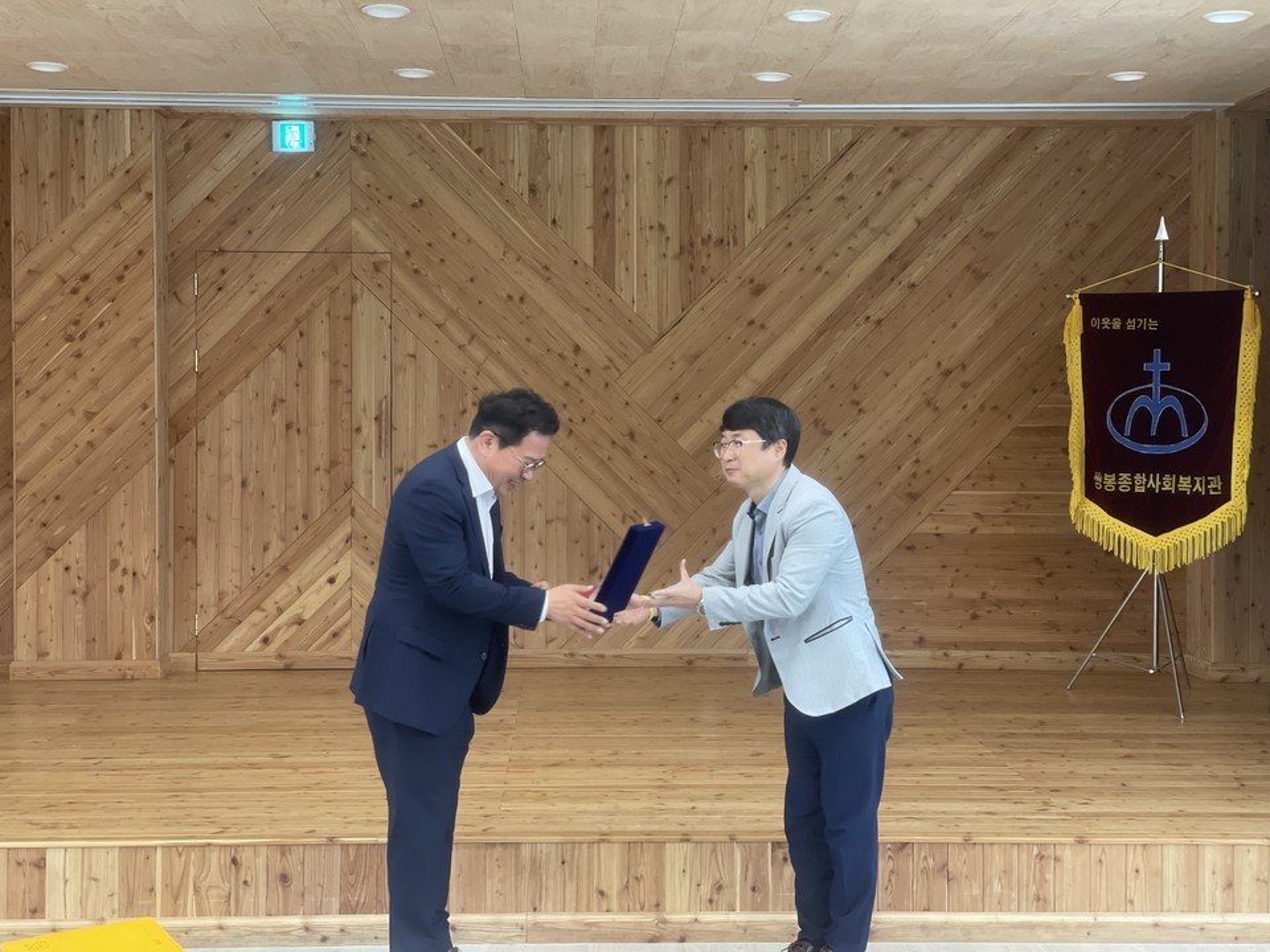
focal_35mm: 52
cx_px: 635
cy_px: 476
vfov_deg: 28.0
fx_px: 1908
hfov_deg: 36.8
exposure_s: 1/40
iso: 125
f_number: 2
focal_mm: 6
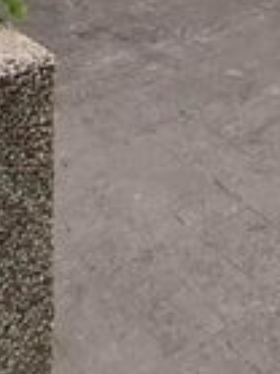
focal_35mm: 80
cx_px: 271
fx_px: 864
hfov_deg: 18.0
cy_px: -436
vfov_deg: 16.4
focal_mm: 1.74
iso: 40
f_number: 2.2
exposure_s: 1/120
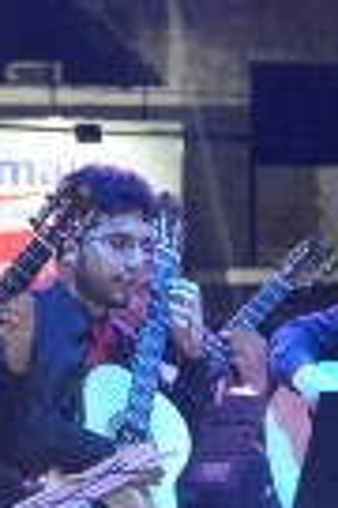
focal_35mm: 309
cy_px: 107
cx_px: -161
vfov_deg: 6.7
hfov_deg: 4.4
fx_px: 4351
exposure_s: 1/60
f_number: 6.3
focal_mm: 62
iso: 3200
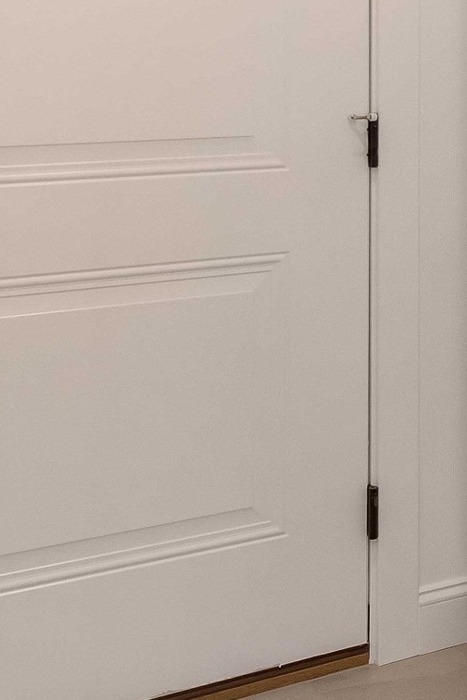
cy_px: 116
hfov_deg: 18.6
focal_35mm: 65
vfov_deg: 30.0
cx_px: 692
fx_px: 1265
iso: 400
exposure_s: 1/125
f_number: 7.1
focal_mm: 11
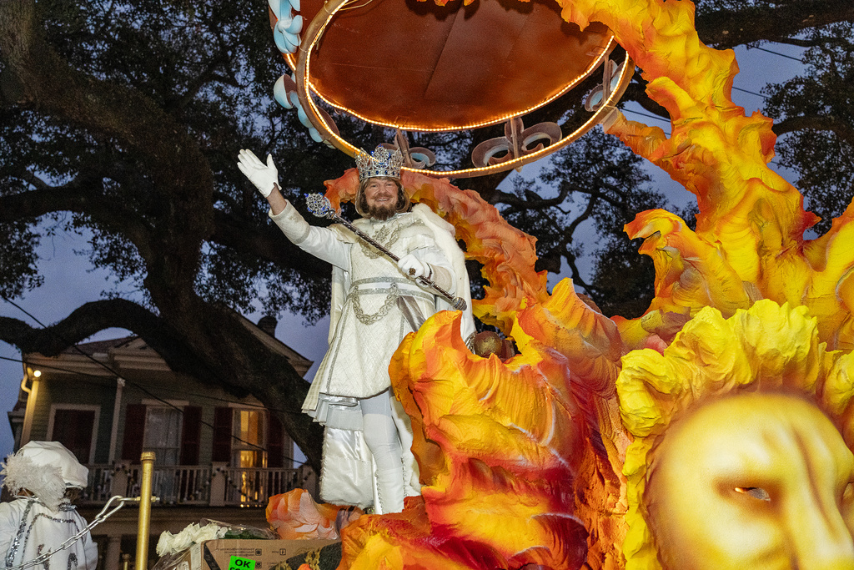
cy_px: 285
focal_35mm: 33
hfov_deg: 57.2
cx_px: 427
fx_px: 783
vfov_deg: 40.0
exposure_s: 1/200
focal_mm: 33
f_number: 4
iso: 6400
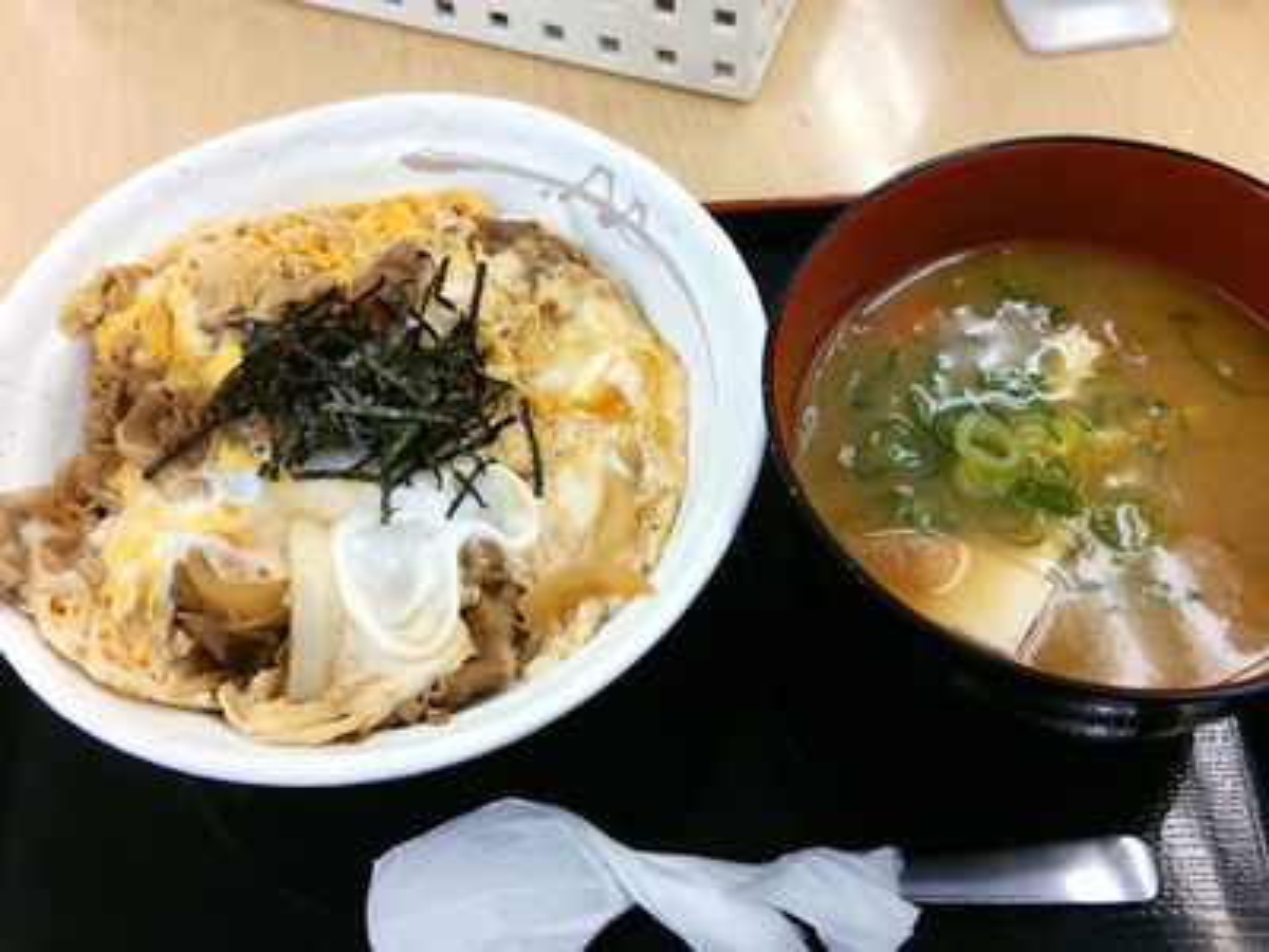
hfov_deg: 60.0
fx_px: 1100
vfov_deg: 46.8
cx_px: 634
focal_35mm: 30
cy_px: 476
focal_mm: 4.06
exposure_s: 1/104
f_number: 1.94
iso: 40
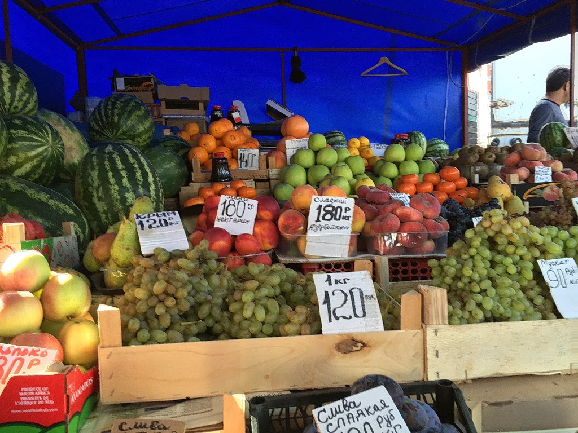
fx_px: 484
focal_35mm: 29
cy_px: 216
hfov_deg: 61.7
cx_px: 289
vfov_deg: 48.2
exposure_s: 1/100
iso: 50
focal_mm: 4.15
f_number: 2.2
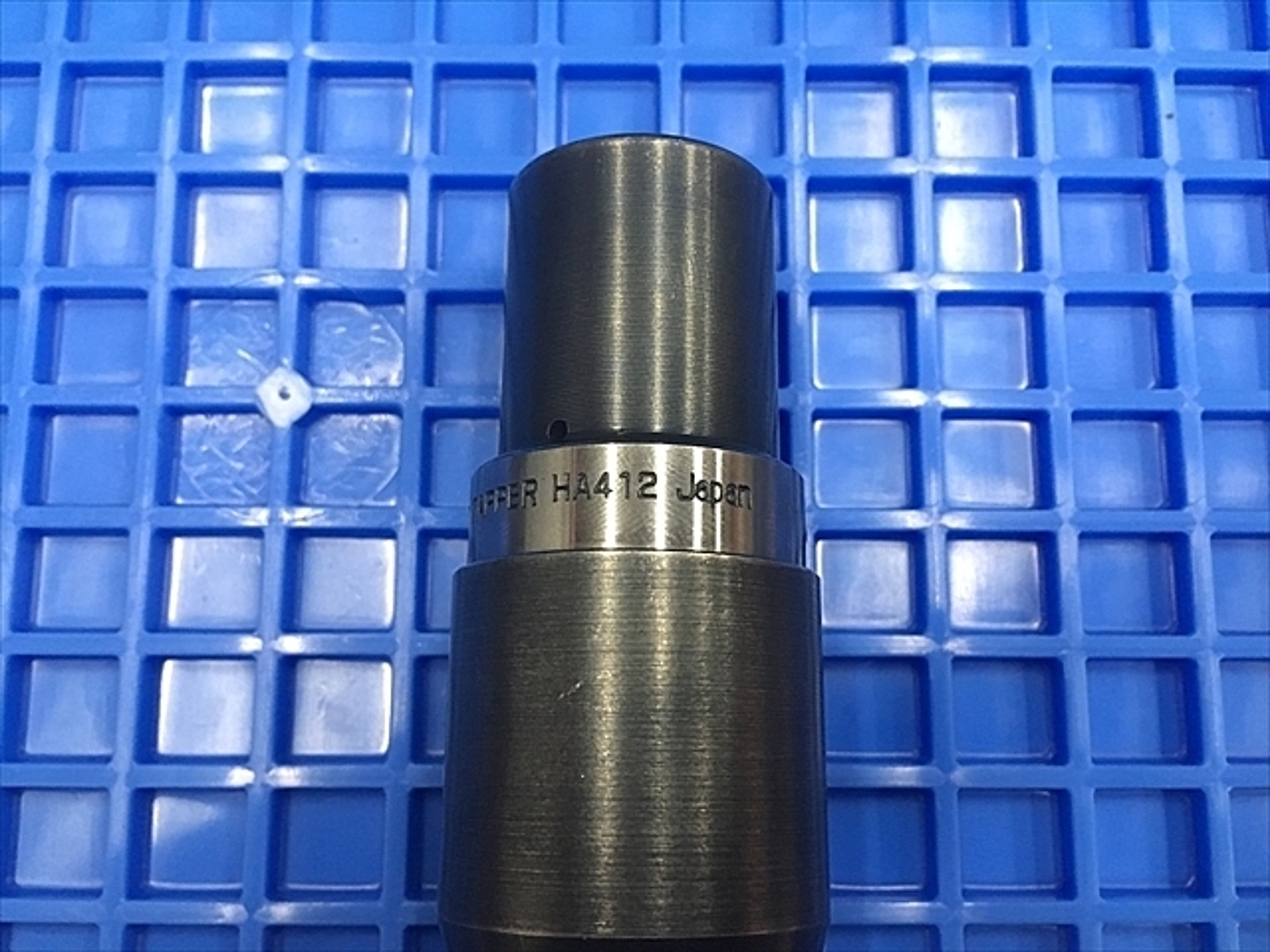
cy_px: 476
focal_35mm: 29
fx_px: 1064
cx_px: 635
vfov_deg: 48.2
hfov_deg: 61.7
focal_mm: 4.15
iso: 200
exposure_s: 1/30
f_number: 2.2
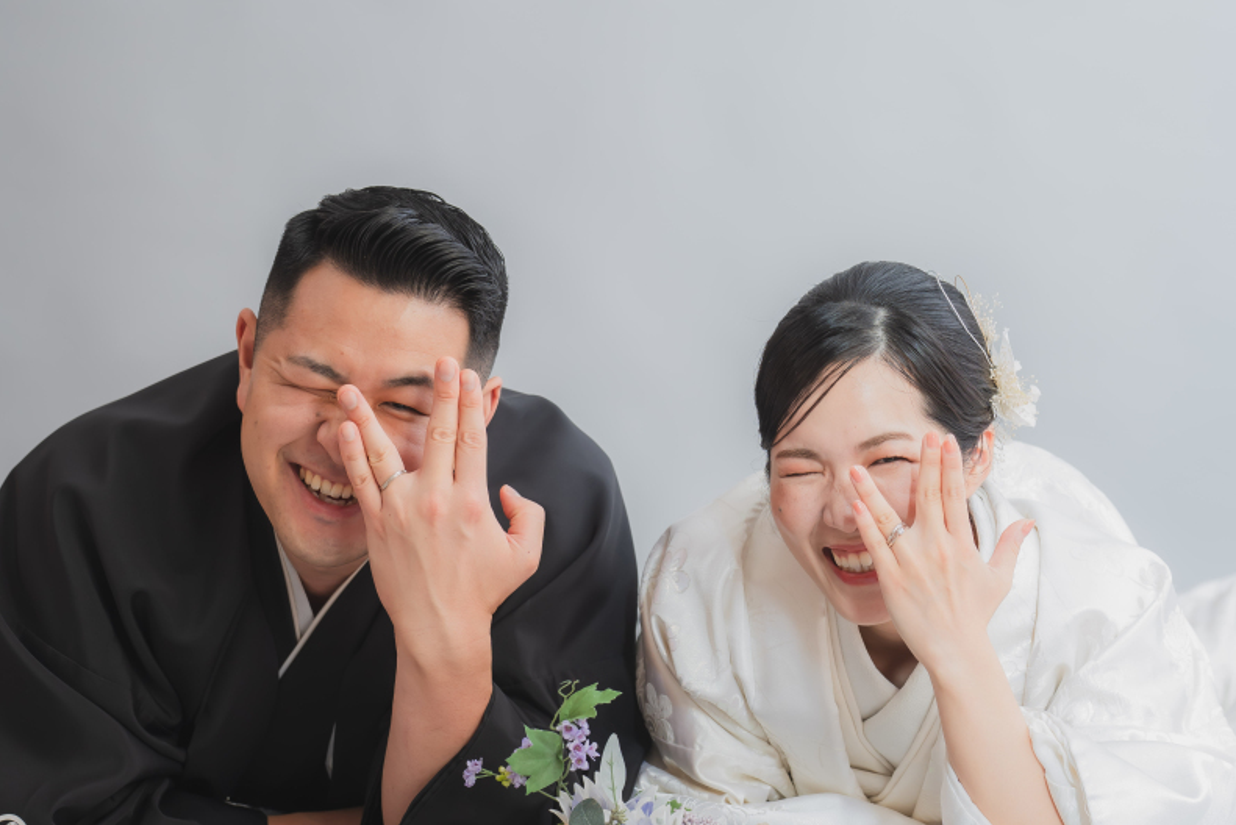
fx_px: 3228
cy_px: 397
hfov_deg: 21.7
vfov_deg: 14.6
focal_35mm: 94
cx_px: 622
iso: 400
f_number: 4
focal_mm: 62
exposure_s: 1/125
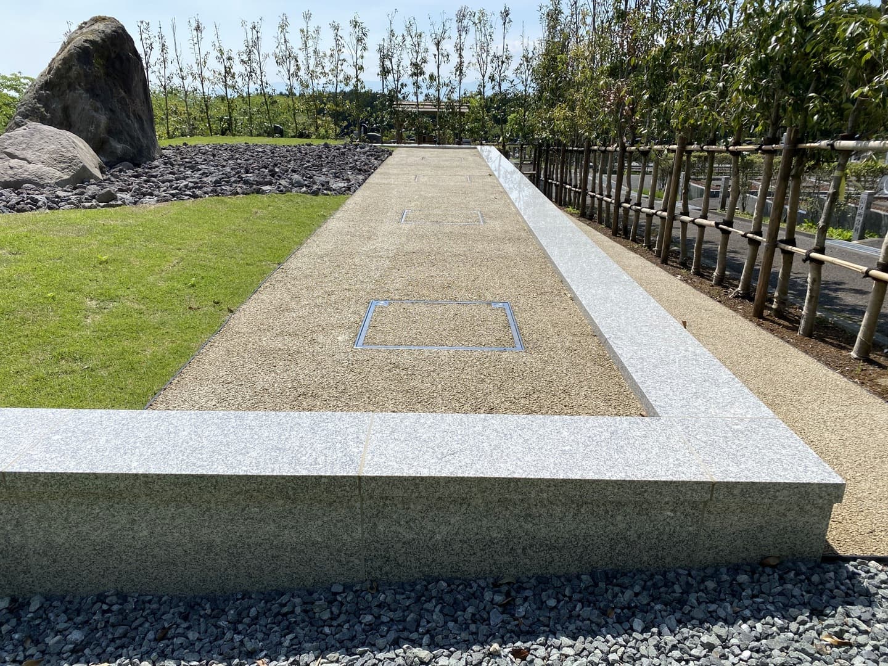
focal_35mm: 26
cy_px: 333
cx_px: 444
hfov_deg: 67.3
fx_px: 667
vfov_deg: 53.1
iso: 32
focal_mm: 4.25
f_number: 1.8
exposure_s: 1/4274
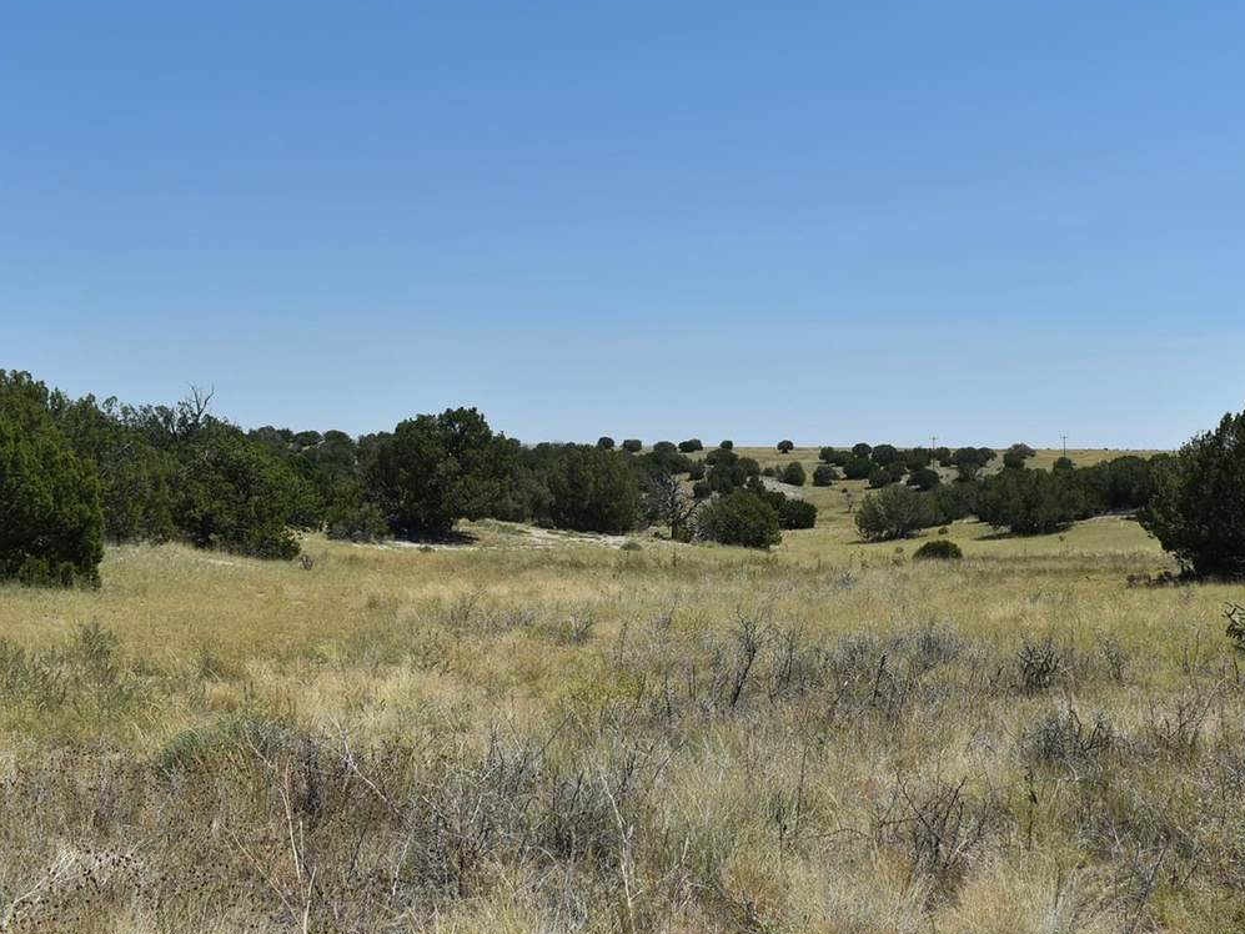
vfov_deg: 33.9
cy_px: 424
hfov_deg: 43.9
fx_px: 1533
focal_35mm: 43
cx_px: 778
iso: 100
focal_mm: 23
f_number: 9
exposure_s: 1/320
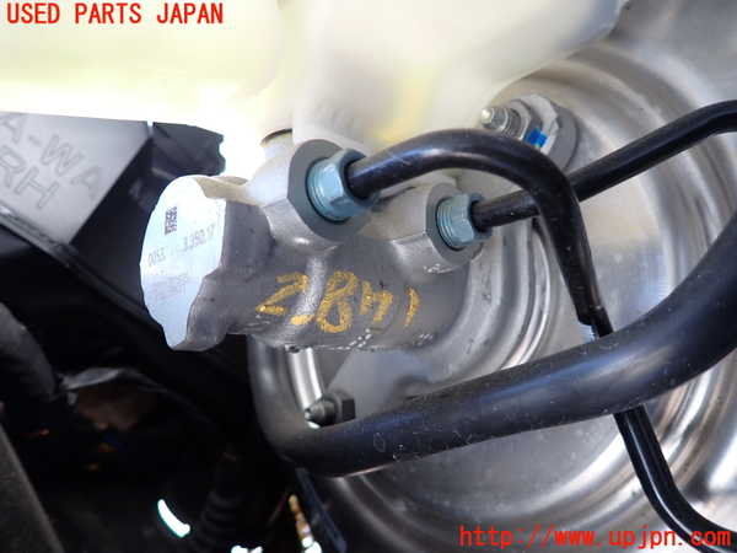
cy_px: 276
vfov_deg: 54.9
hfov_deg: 69.4
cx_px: 368
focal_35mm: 25
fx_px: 532
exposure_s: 1/125
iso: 160
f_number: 2
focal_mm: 4.5
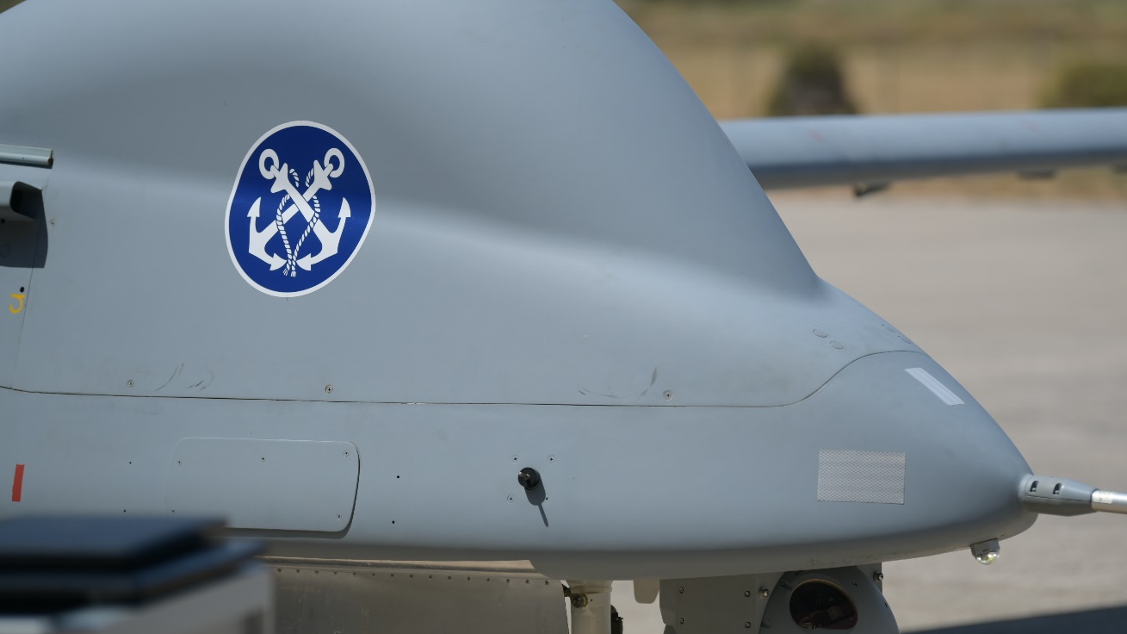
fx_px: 5618
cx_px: 666
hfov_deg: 11.5
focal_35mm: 188
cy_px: 316
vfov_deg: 6.5
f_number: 2.8
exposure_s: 1/2000
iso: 64
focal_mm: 145
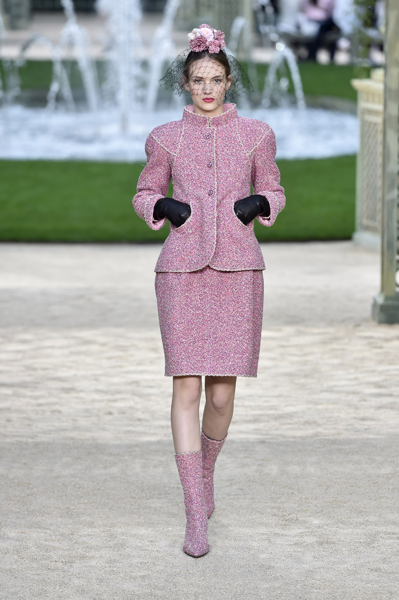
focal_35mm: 175
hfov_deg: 7.8
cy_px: 300
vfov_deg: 11.8
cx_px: 200
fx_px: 2912
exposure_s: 1/1000
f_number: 3.5
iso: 1250
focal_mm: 175
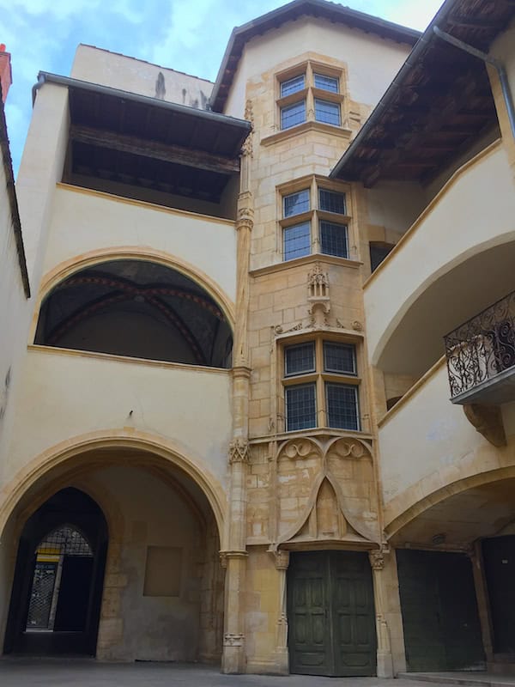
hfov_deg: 48.2
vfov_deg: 61.7
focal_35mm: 29
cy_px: 344
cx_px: 258
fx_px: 575
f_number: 2.2
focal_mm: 4.2
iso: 32
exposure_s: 1/100
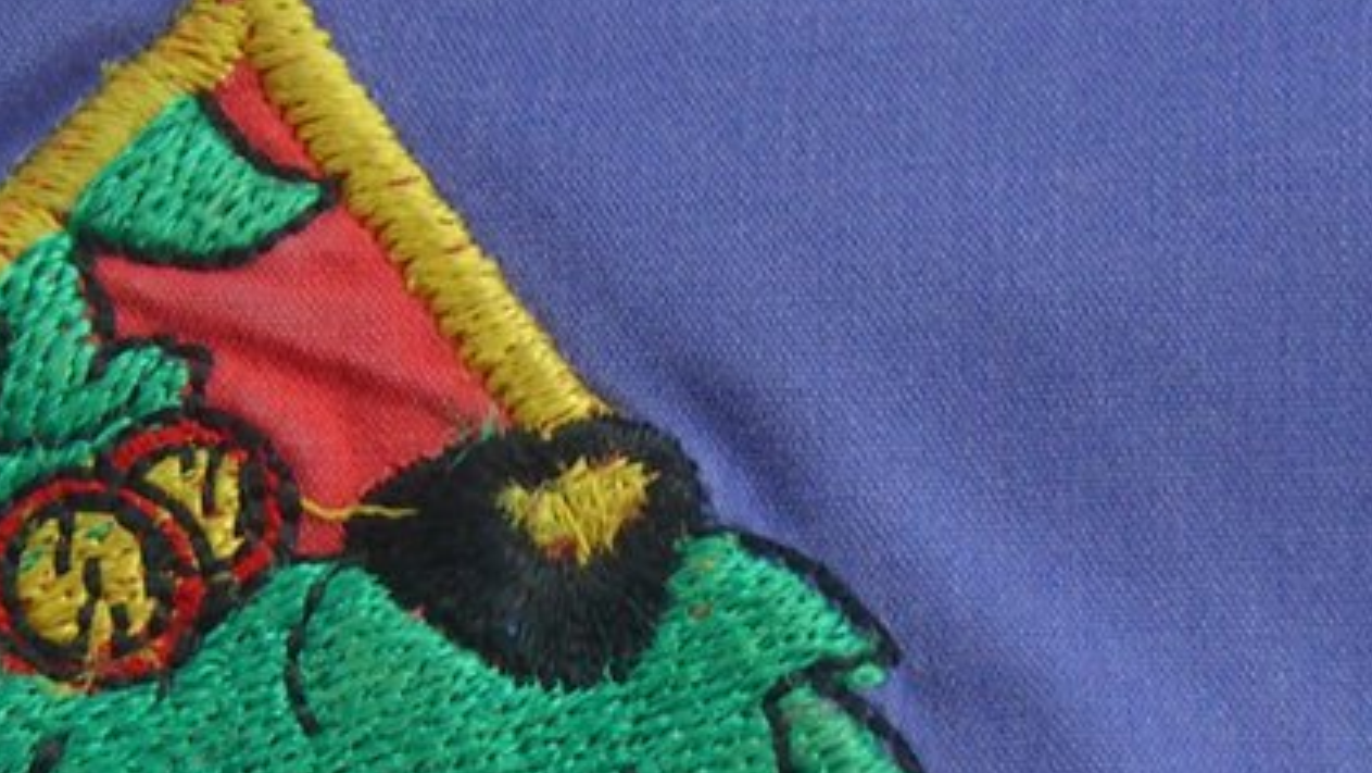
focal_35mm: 131
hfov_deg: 16.4
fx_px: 4767
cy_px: 819
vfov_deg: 9.2
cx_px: 748
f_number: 2.8
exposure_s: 1/25
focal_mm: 7.9
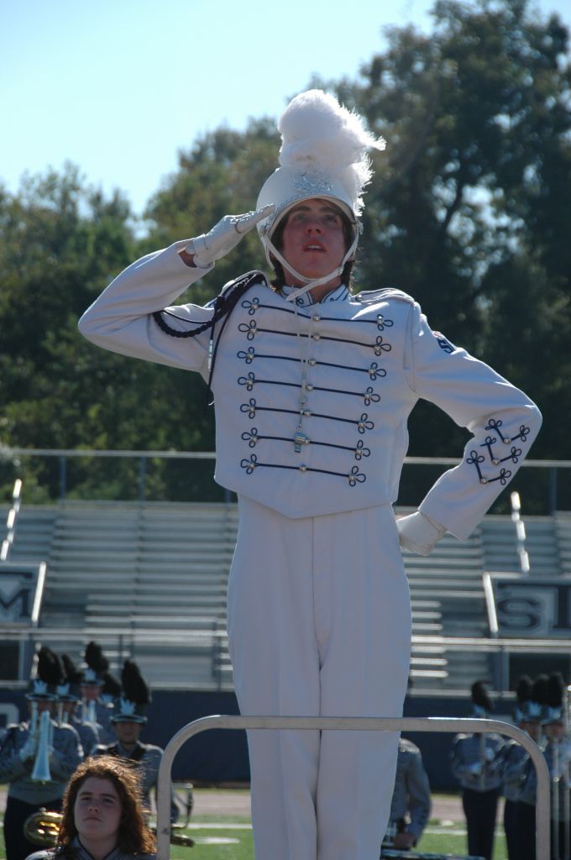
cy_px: 430
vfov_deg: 10.6
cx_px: 286
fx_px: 4652
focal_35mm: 195
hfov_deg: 7.0
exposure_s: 1/800
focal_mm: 130
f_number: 7.1
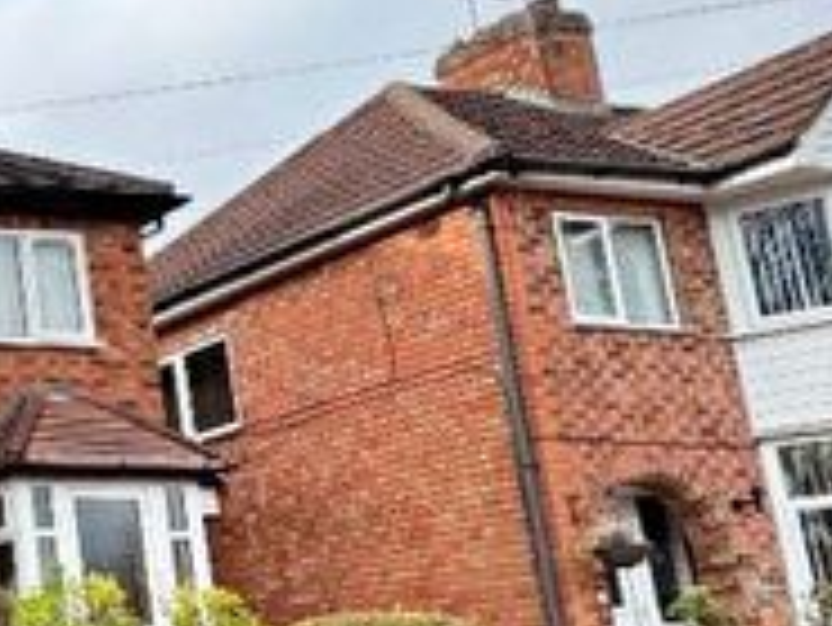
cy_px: 516
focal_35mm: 53
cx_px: -603
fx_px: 1275
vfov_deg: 26.9
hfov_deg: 23.1
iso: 40
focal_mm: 2.22
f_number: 2.2
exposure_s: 1/459
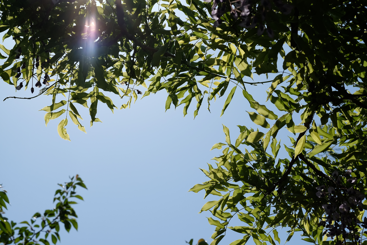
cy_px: 122
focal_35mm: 84
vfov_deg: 16.3
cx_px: 184
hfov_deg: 24.2
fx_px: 856
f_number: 8
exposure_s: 1/1400
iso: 200
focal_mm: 56
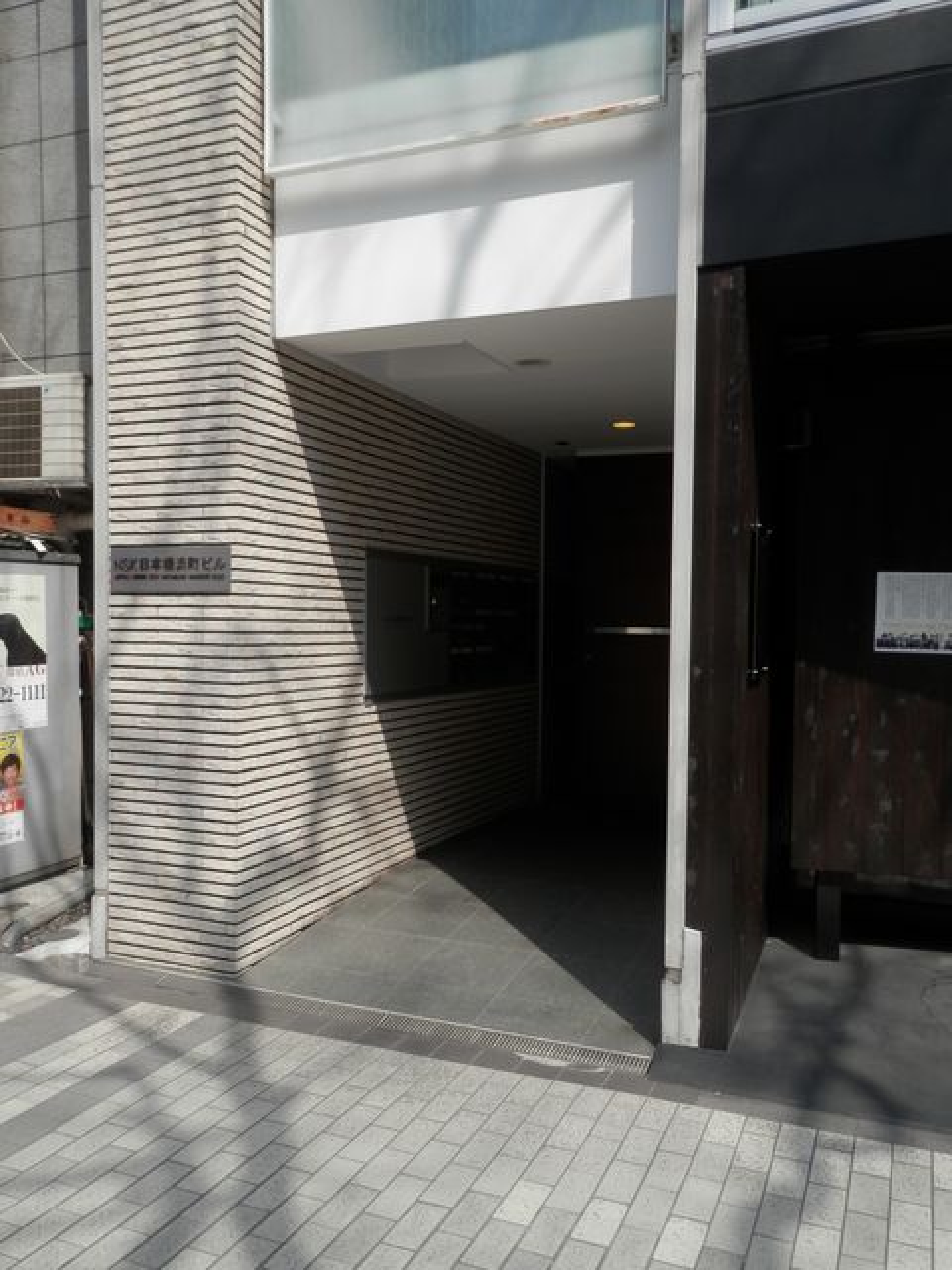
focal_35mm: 27
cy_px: 635
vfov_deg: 65.3
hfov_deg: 51.4
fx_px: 990
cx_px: 476
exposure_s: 1/800
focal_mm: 5
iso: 80
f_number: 3.2
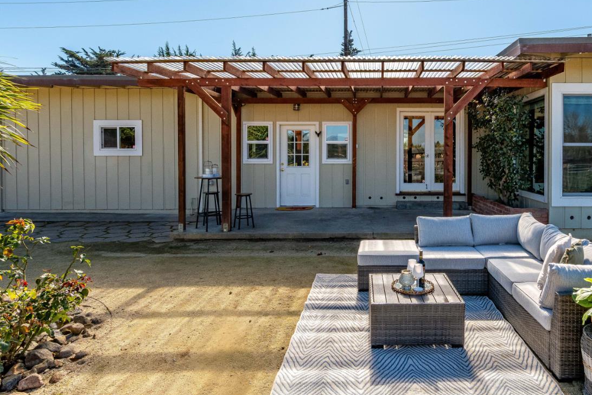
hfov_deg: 76.0
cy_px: 170
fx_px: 362
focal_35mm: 22
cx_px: 398
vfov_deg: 57.0
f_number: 11
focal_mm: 16
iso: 400
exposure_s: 1/500
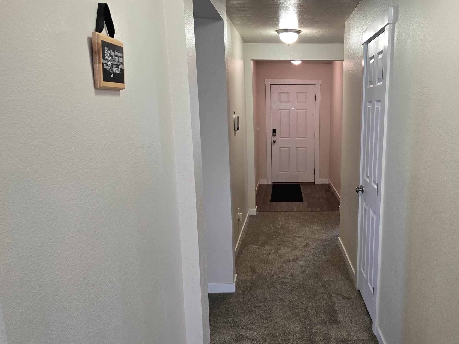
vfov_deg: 42.6
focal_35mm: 33
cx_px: 307
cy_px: 220
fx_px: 438
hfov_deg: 54.2
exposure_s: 1/120
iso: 320
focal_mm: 5.4
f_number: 1.8
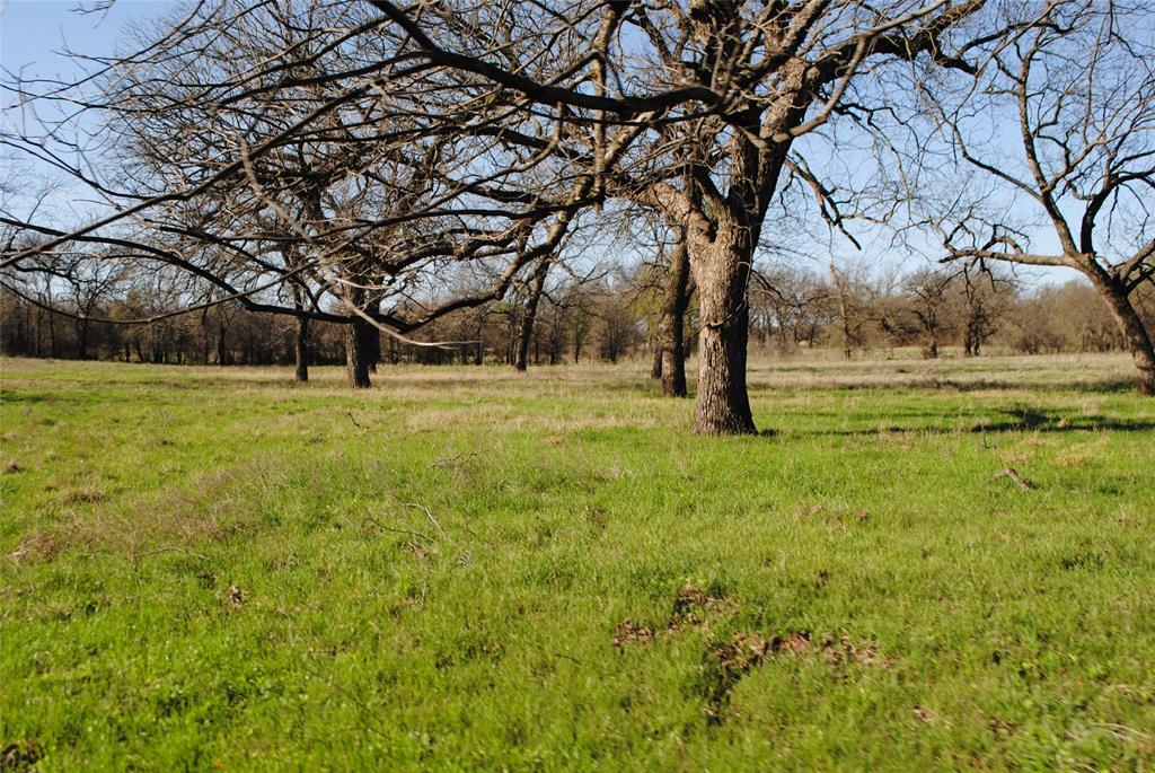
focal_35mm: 36
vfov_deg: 37.0
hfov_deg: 53.1
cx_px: 578
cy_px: 386
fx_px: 1156
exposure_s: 1/250
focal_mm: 24
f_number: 8
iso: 100
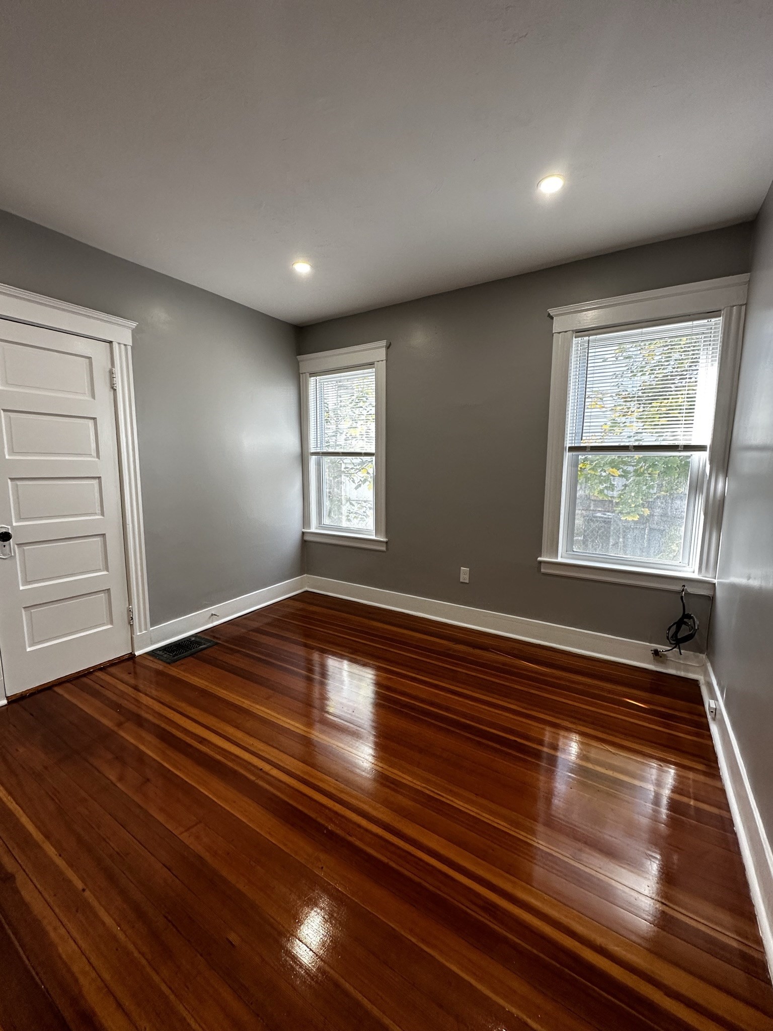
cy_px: 516
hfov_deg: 85.7
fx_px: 417
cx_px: 386
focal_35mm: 14
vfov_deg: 102.1
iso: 160
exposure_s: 1/120
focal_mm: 2.22
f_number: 2.2
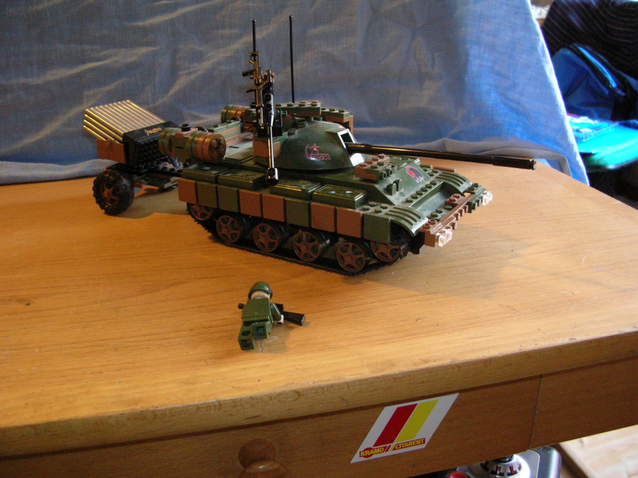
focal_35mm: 35
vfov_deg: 40.6
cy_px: 239
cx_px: 319
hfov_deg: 52.7
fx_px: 645
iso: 200
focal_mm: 5.8
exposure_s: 1/7.4
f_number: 2.8
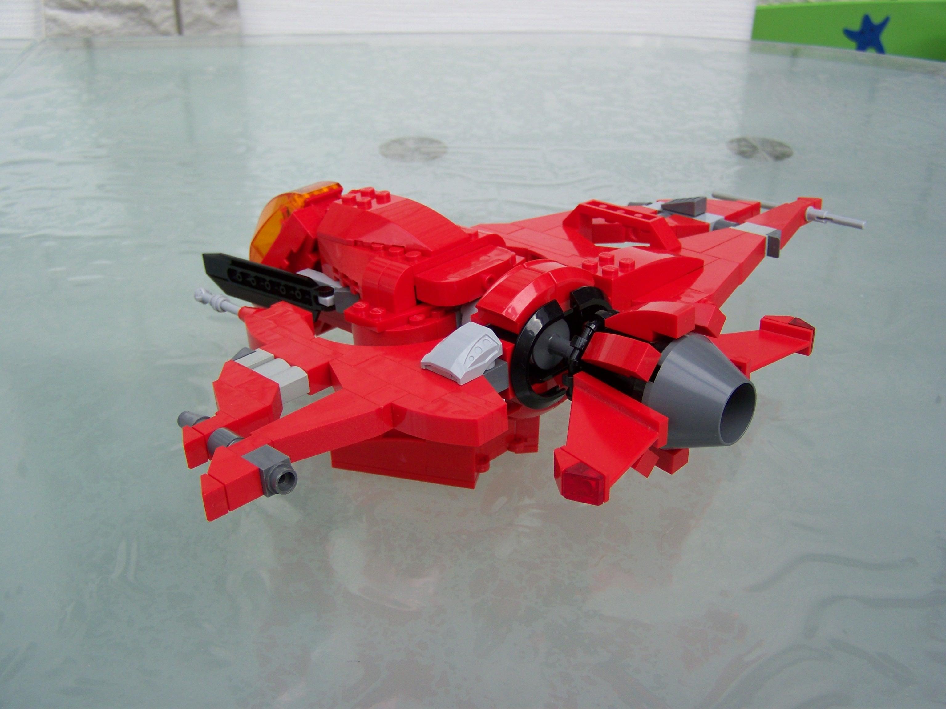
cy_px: 354
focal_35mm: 38
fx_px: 1038
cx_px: 473
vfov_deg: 37.7
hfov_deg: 49.0
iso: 64
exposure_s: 1/400
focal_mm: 6.3
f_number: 2.8
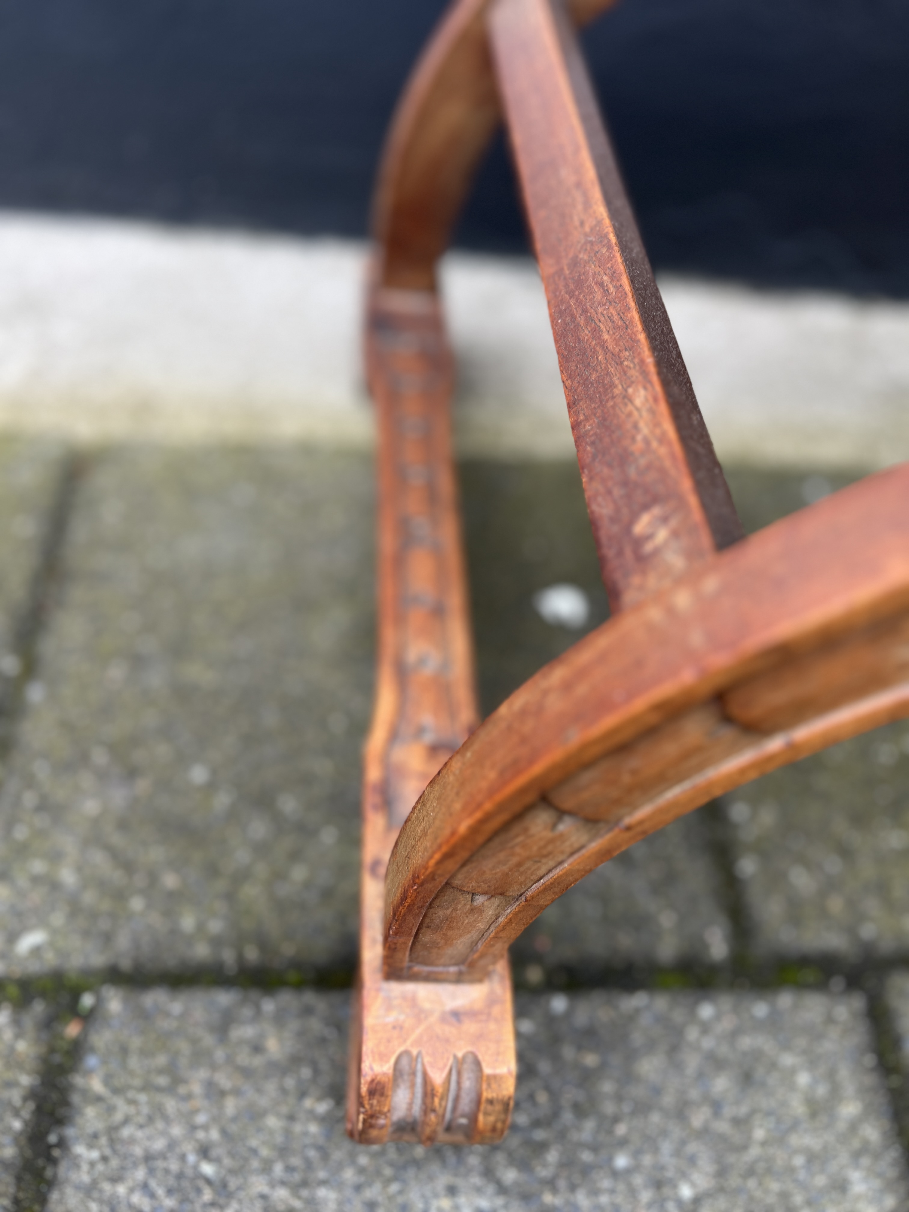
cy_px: 606
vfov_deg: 67.3
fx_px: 910
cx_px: 454
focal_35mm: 26
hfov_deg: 53.1
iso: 32
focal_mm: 5.7
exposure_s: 1/133
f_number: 1.5
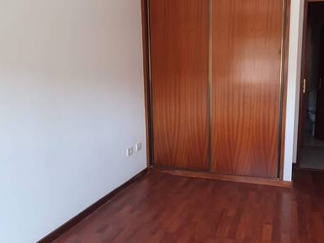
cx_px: 226
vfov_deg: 51.2
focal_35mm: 27
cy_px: 105
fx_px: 253
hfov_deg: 63.0
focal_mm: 1.8
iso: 160
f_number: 2.2
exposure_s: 1/50
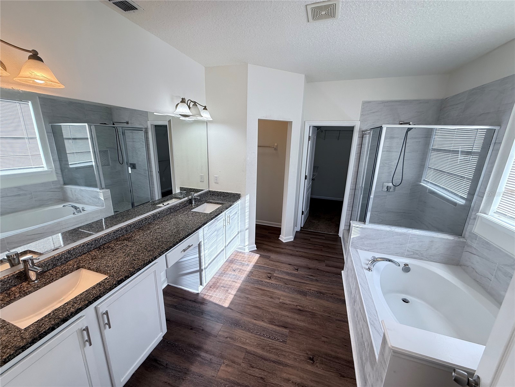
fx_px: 208
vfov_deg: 85.7
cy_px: 194
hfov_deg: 102.1
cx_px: 258
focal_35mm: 14
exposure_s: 1/120
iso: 80
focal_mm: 2.22
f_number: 2.2
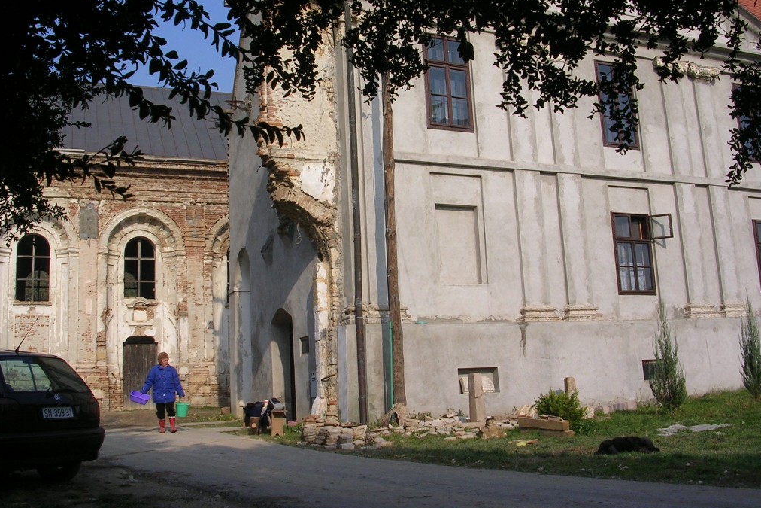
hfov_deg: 48.5
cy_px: 224
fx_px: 846
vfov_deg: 33.4
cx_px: 380
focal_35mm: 40
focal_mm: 5.8
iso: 50
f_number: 5.6
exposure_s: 1/292
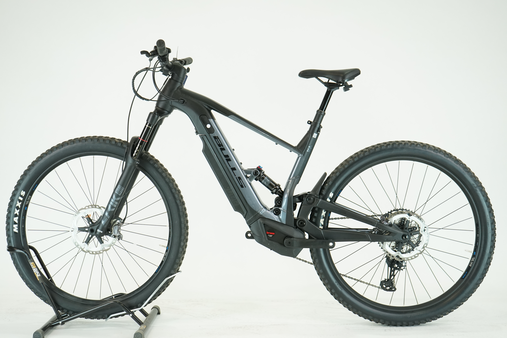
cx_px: 254
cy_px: 169
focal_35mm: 55
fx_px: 775
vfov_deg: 24.6
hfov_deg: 36.2
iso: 1600
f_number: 5.6
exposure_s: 1/200
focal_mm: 55
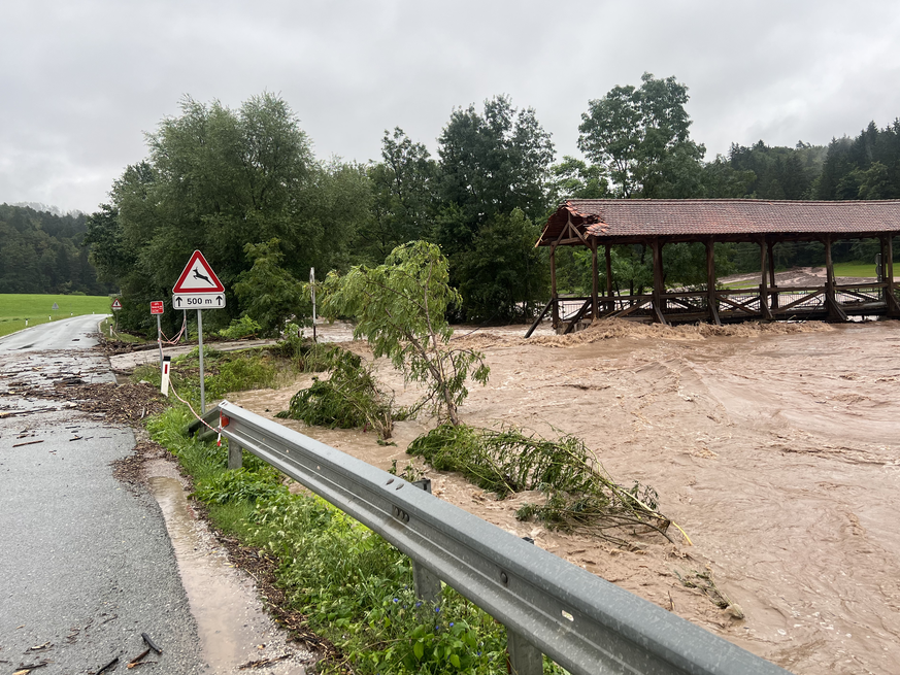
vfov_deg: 49.7
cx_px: 468
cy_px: 313
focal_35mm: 28
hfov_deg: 63.4
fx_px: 728
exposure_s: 1/371
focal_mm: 5.7
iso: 50
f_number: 1.5
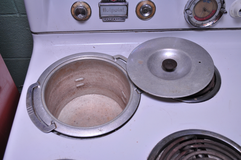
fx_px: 241
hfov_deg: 53.2
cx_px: 120
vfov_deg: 36.8
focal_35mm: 36
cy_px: 80
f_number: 5
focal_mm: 24
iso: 250
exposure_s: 1/125
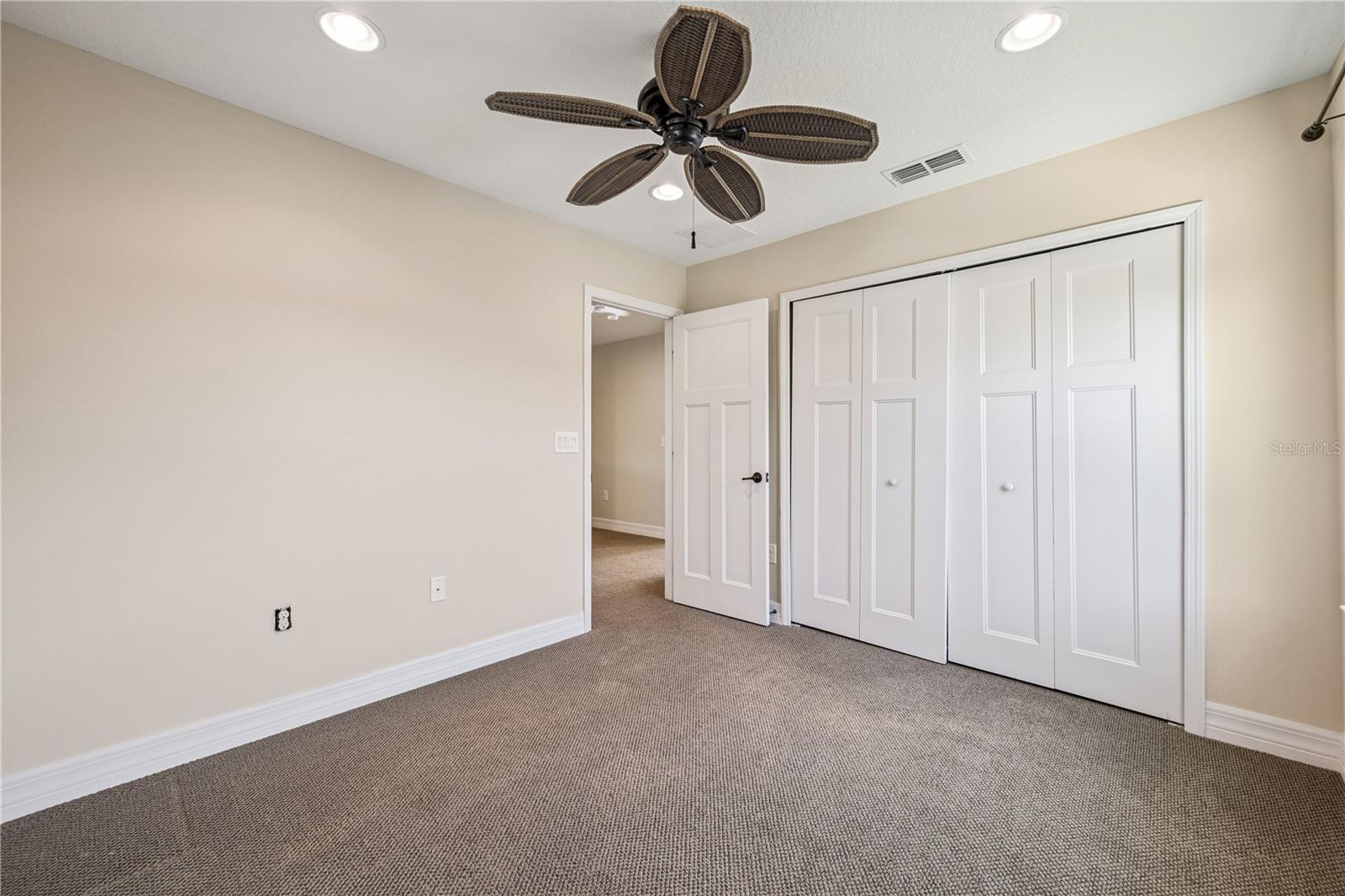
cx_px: 672
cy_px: 448
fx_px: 523
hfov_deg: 104.3
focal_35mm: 14
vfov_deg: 81.2
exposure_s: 1/13
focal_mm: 14
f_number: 9
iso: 200
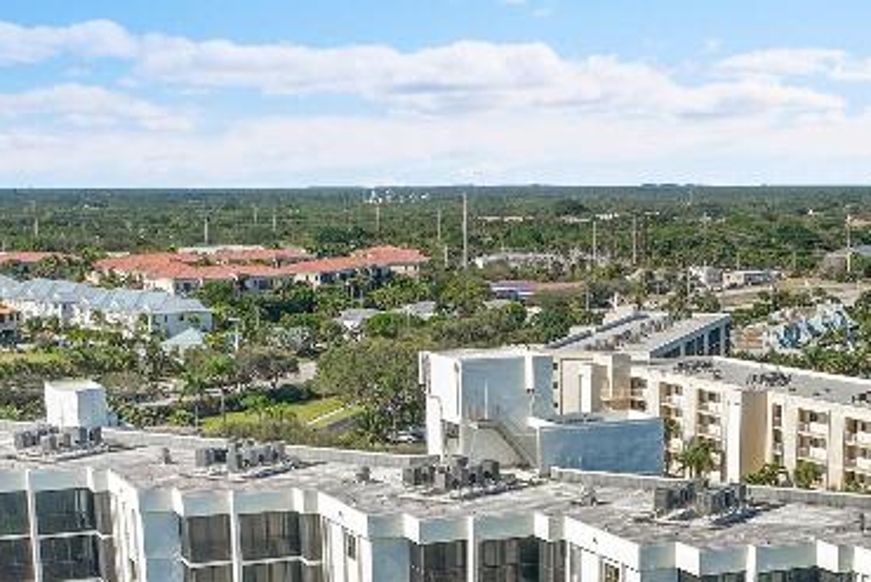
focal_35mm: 69
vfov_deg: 18.7
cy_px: 697
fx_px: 1670
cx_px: 581
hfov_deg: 29.0
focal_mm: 12.29
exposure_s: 1/3200
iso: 130
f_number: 2.8
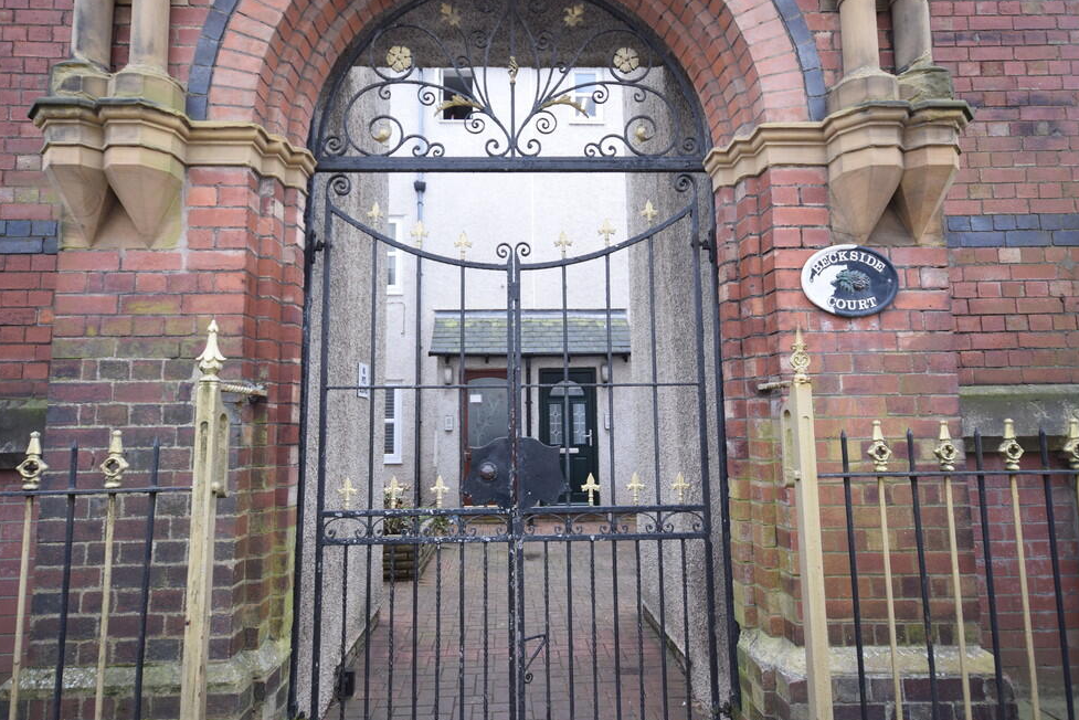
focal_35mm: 22
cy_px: 354
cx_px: 525
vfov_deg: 57.3
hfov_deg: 78.5
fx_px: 660
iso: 400
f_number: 5.6
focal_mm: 14
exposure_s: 1/125
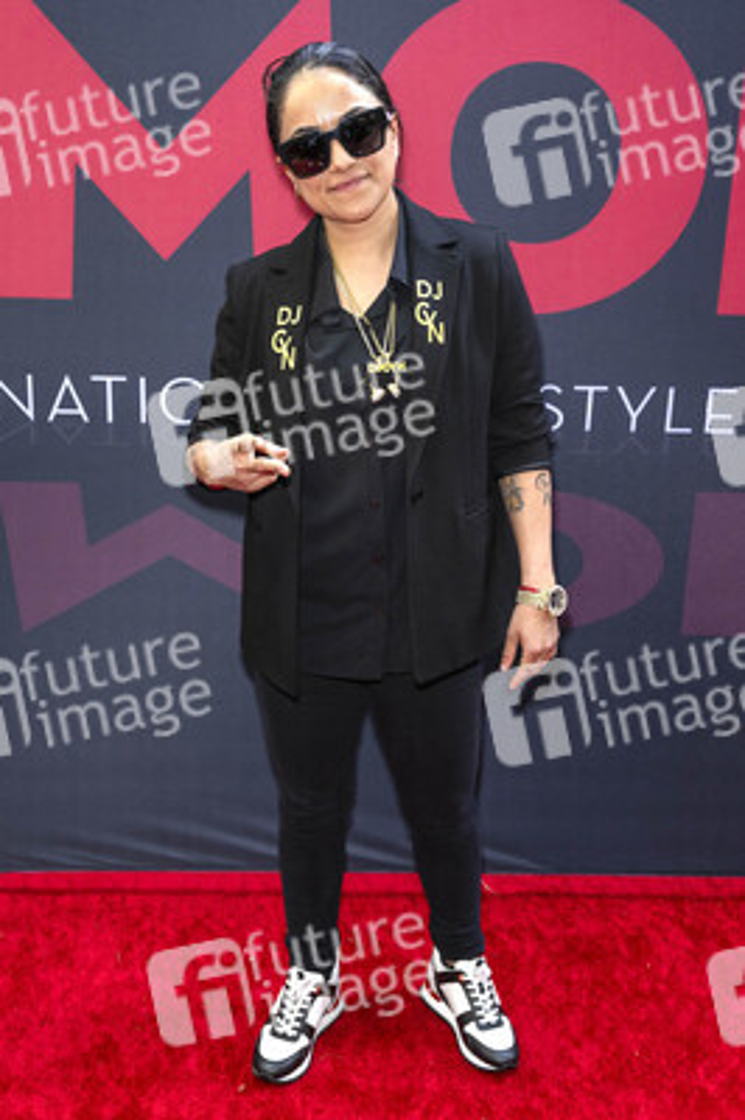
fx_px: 979
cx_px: 372
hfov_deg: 41.6
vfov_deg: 59.5
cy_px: 560
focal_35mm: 32
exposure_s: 1/200
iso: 800
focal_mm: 31.5
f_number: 5.6
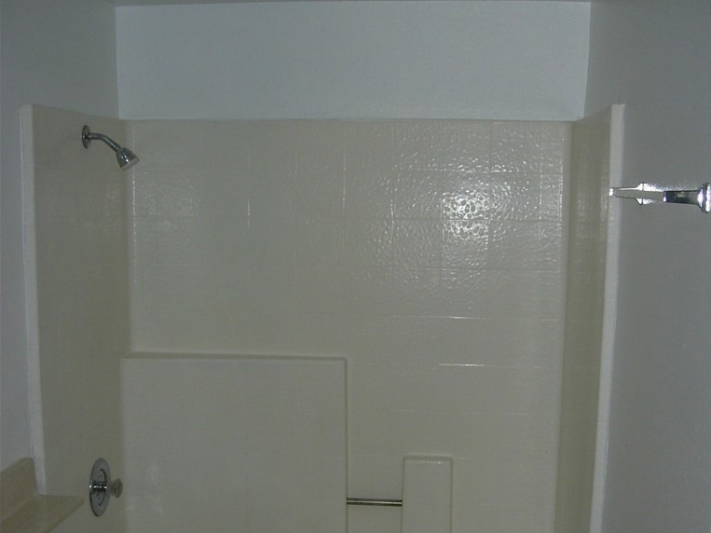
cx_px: 357
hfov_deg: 37.5
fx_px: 1047
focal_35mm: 51
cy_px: 343
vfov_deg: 28.4
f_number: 2.8
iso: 79
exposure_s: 1/64
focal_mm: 7.8
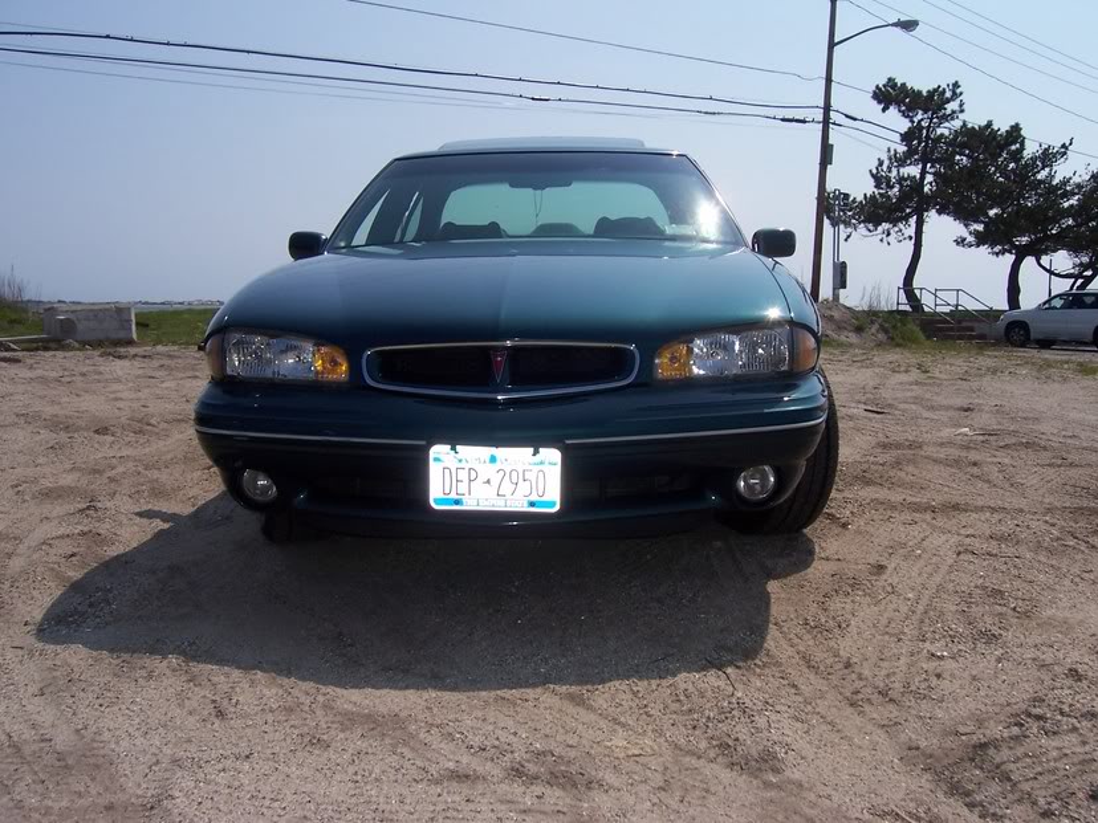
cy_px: 412
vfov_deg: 39.7
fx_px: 1142
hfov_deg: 51.4
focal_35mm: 36
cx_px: 549
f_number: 4.8
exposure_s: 1/1000
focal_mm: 6
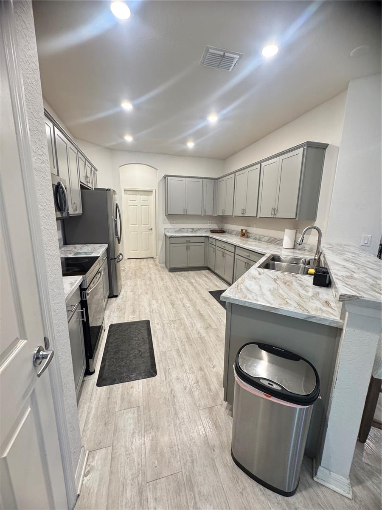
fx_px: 206
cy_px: 255
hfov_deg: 85.7
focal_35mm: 14
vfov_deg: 102.1
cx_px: 191
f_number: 2.2
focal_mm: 2.22
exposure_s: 1/60
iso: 320
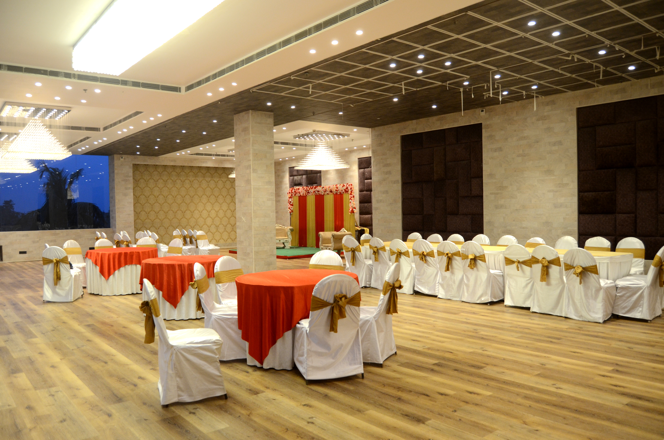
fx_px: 497
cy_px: 220
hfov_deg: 67.5
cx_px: 332
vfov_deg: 47.7
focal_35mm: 27
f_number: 4.5
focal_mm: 18
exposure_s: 1/100
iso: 640
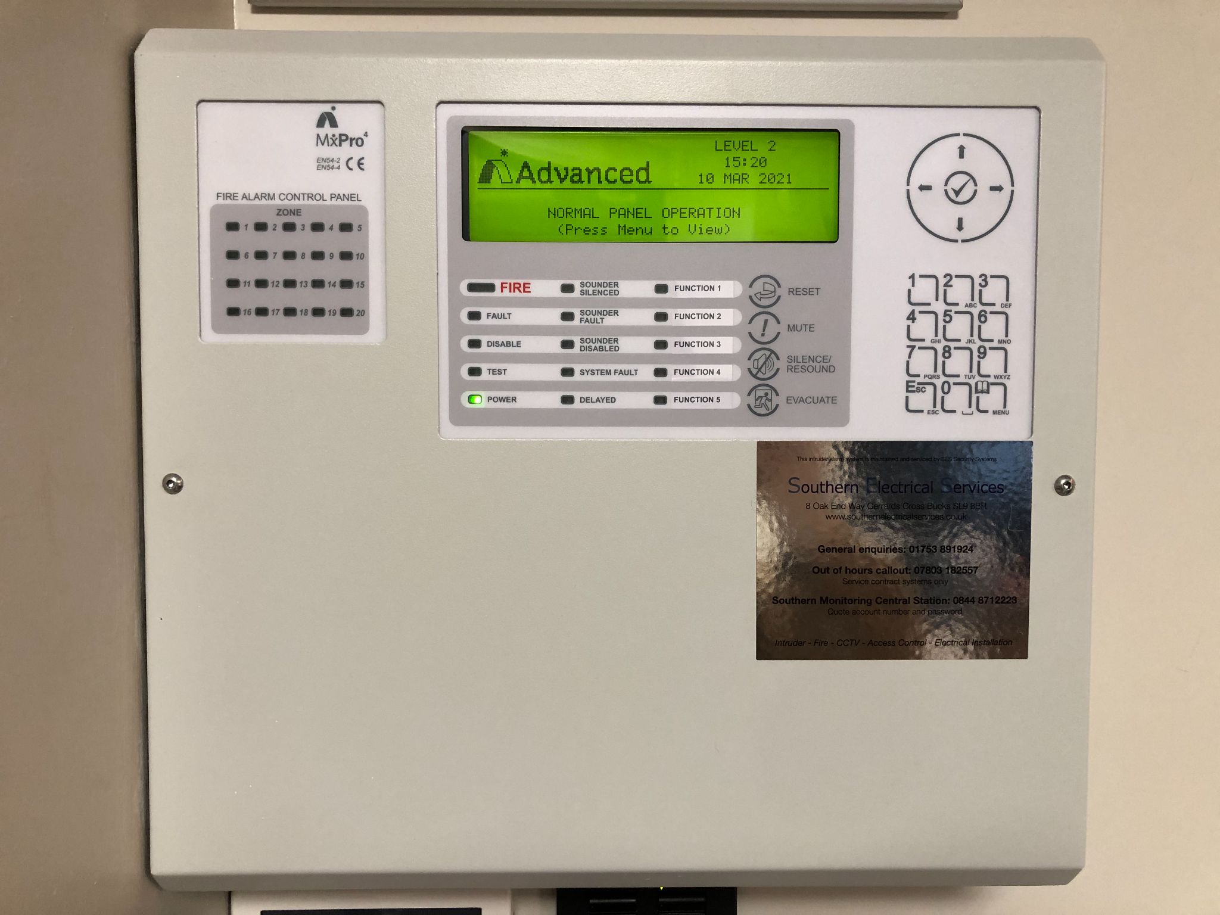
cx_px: 610
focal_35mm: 28
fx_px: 987
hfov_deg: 63.4
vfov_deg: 49.7
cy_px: 458
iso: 64
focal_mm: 3.99
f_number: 1.8
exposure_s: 1/17
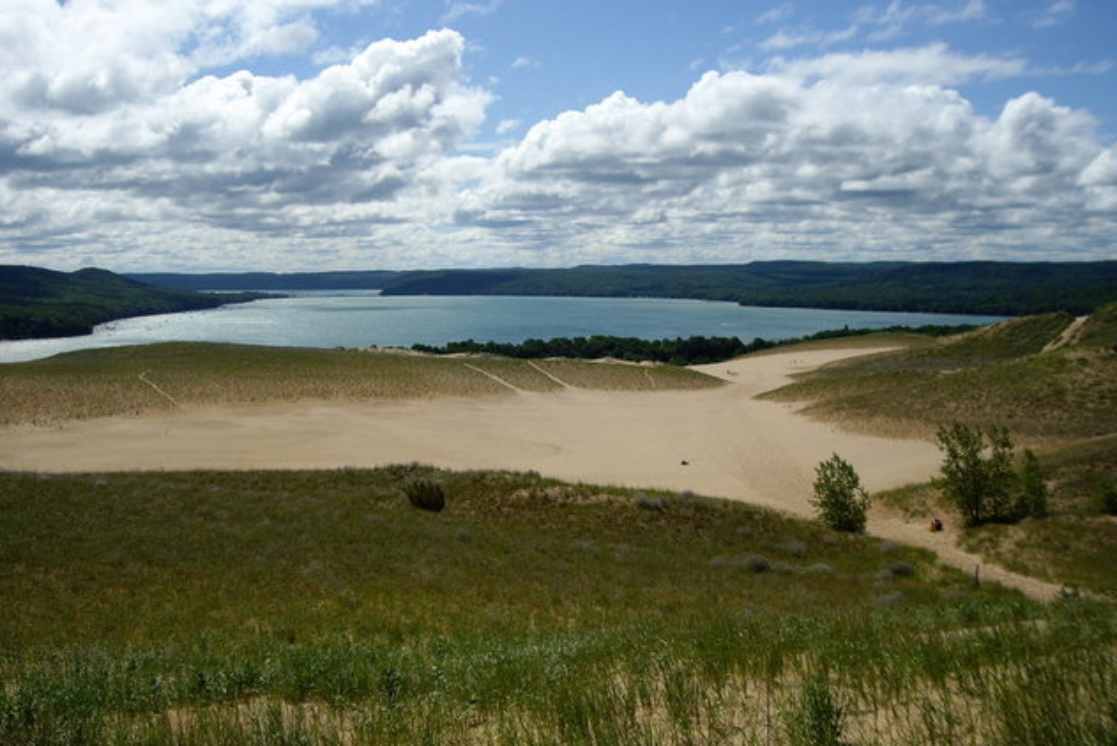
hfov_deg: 48.4
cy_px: 375
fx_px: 1242
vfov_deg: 33.4
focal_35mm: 40
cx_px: 560
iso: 50
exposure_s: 1/1000
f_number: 4.3
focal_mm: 6.2
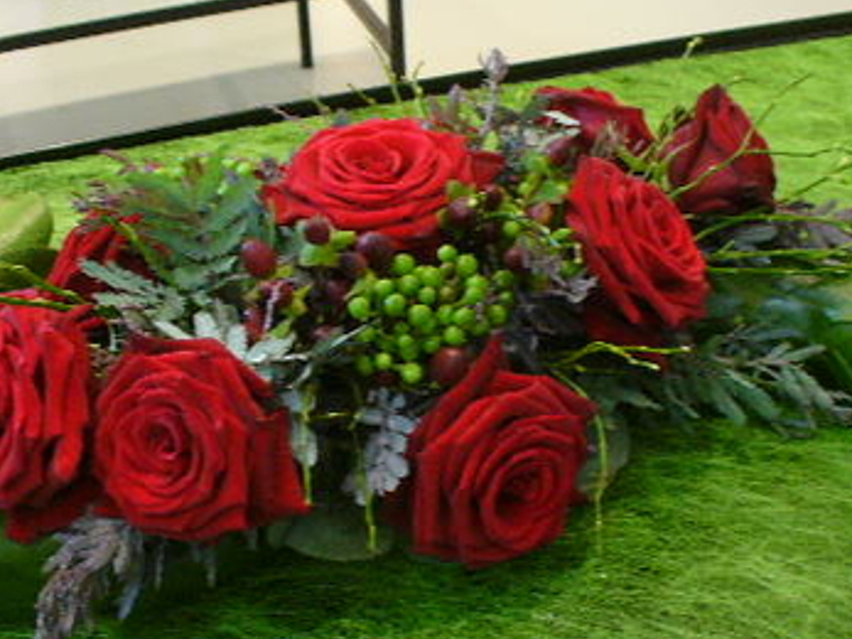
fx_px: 1575
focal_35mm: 64
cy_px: 415
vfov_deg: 22.8
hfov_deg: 30.3
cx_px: 403
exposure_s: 1/10
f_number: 2.8
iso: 200
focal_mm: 6.1
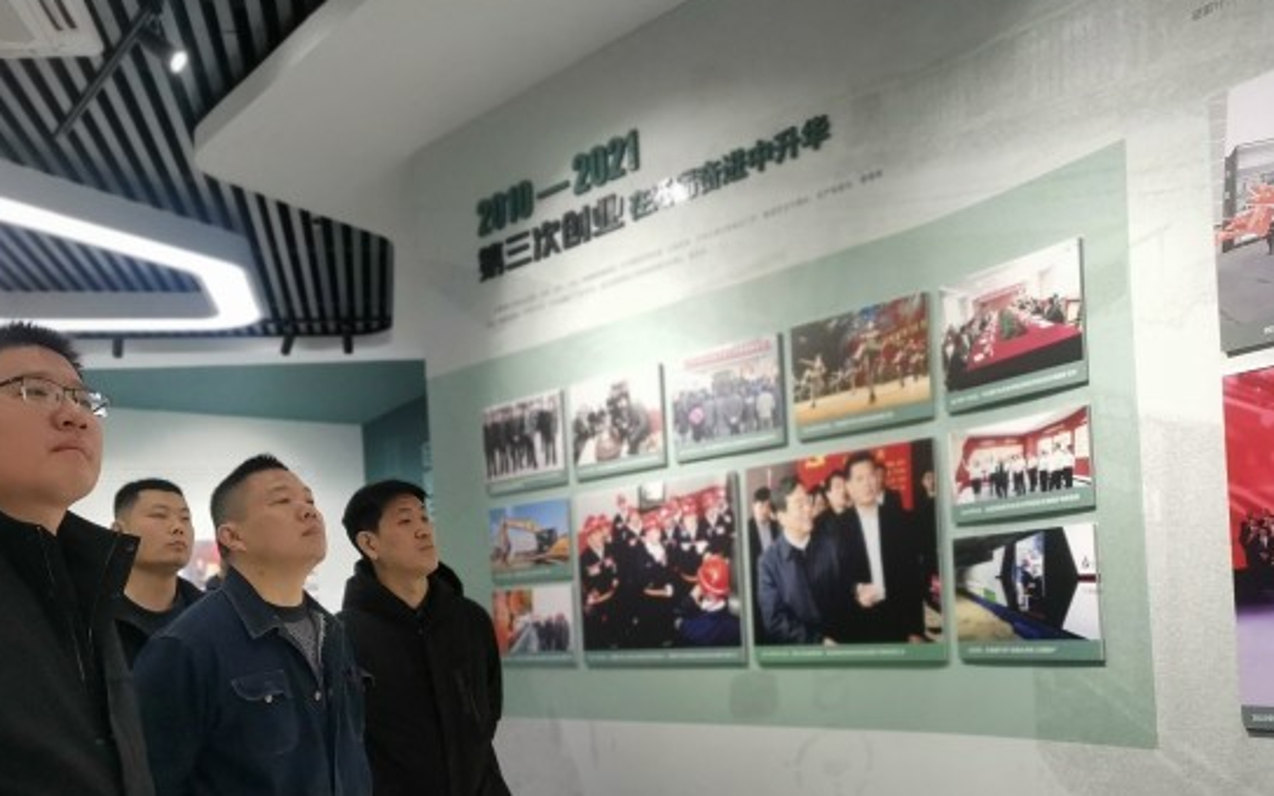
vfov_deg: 34.5
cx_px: 515
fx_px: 1250
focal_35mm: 36
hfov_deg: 53.7
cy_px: 608
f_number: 2.4
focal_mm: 4.75
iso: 320
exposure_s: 1/100
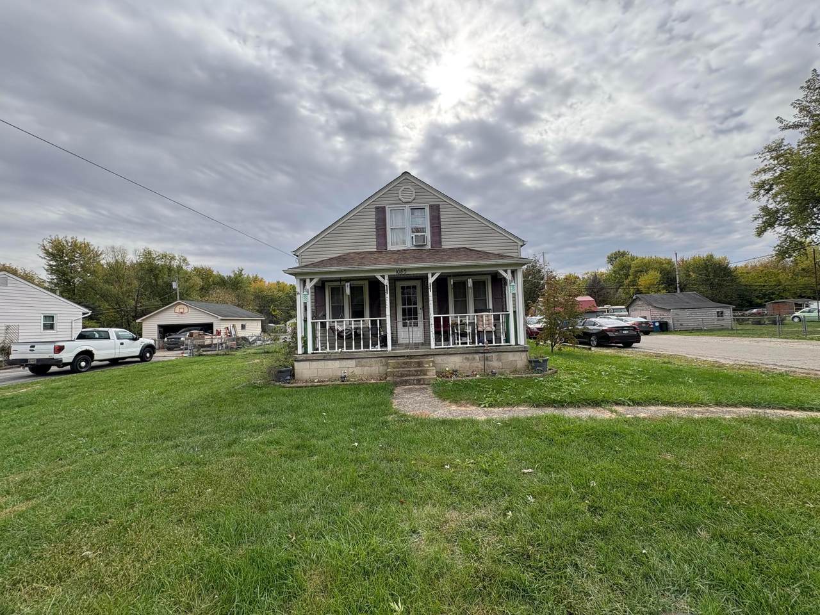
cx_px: 410
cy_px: 308
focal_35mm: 14
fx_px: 332
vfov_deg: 85.7
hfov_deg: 102.1
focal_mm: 2.22
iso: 50
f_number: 2.2
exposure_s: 1/1198
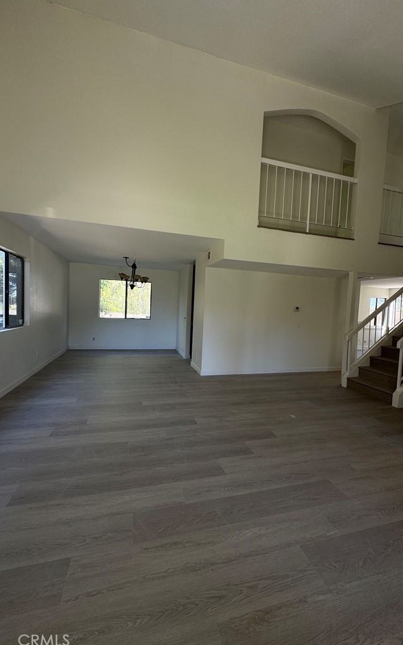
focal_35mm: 15
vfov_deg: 101.5
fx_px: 264
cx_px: 207
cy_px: 323
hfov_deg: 74.8
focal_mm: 2.22
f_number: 2.2
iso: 50
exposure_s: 1/99
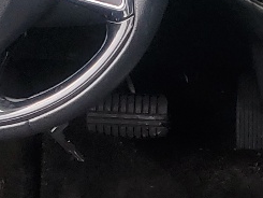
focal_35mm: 170
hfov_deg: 11.2
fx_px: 1292
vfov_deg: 8.7
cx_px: 376
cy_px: 185
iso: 50
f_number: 1.5
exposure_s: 1/278
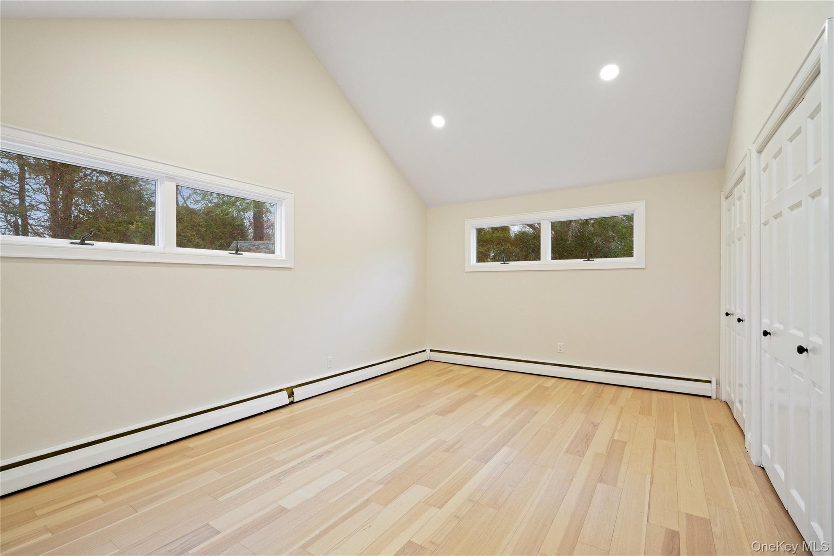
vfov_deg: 73.7
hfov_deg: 96.7
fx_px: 371
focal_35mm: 16
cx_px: 417
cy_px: 278
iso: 500
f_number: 5.6
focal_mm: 16
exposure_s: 1/10
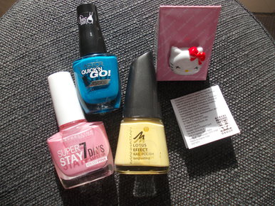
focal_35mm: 28
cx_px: 138
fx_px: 223
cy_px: 103
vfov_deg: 49.8
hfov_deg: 63.4
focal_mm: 4
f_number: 5.4
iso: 80
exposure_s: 1/125
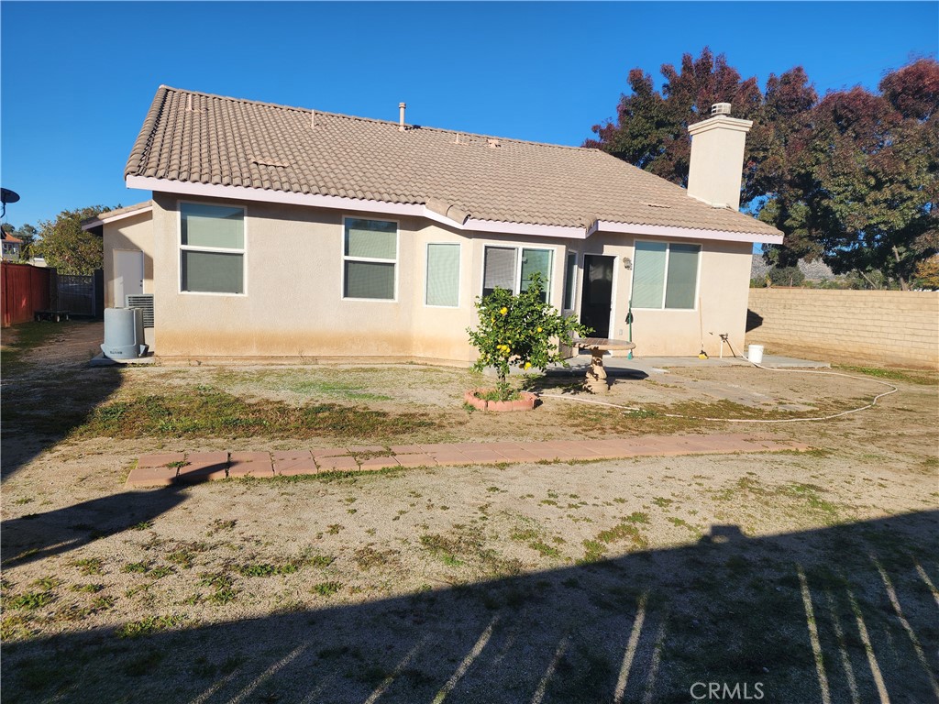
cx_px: 470
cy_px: 352
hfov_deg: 73.9
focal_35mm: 23
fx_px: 624
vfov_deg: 58.9
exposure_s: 1/1202
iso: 12
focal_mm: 6.4
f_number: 1.8
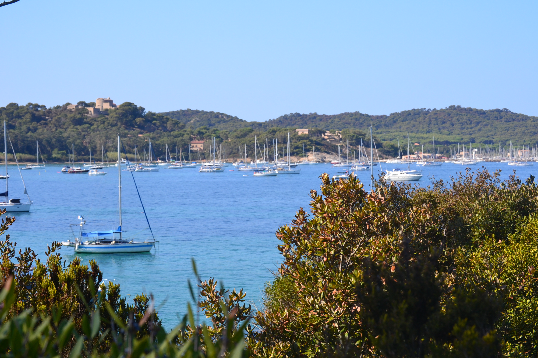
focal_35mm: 82
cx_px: 269
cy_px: 179
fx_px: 1233
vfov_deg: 16.6
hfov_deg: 24.6
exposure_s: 1/400
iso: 400
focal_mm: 55
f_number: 11
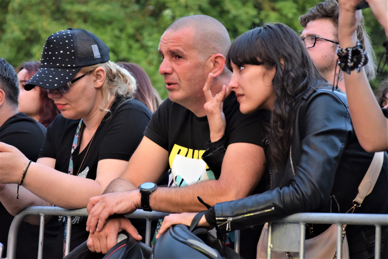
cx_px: 194
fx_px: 1697
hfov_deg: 13.0
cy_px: 130
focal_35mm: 158
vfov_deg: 8.7
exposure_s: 1/125
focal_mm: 105
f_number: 5.6
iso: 1600
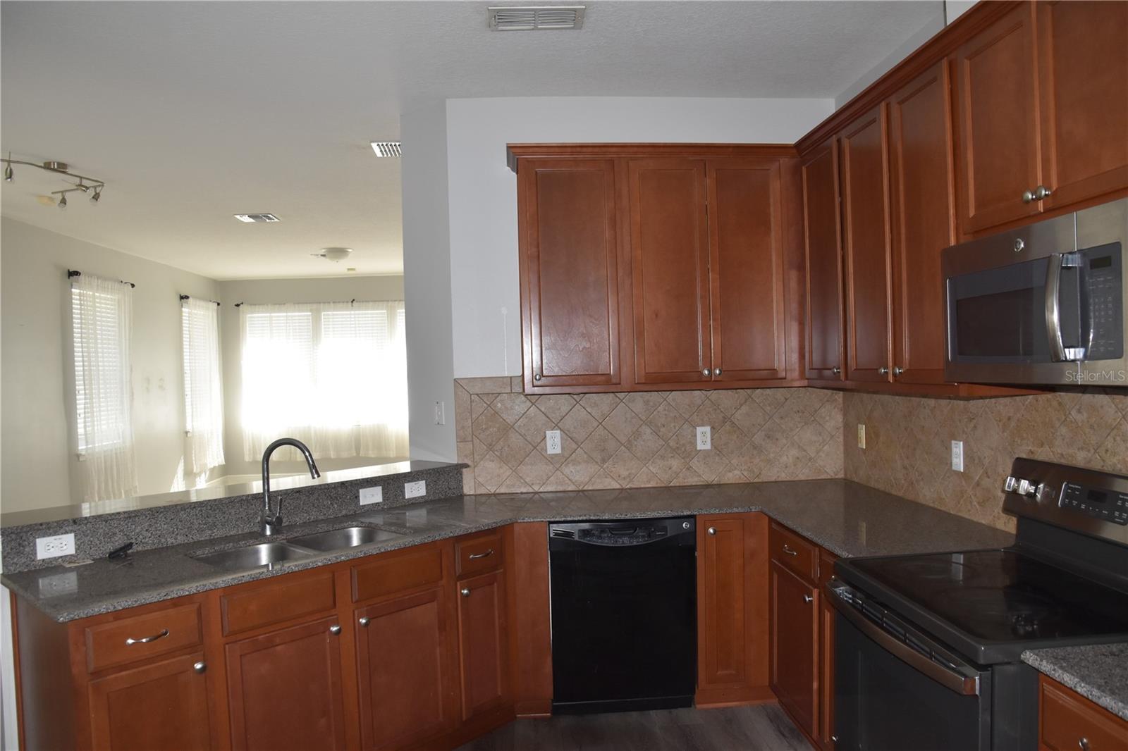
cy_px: 376
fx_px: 752
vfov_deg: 53.1
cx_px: 564
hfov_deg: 73.8
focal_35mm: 24
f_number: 5.6
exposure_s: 1/125
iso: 800
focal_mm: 16
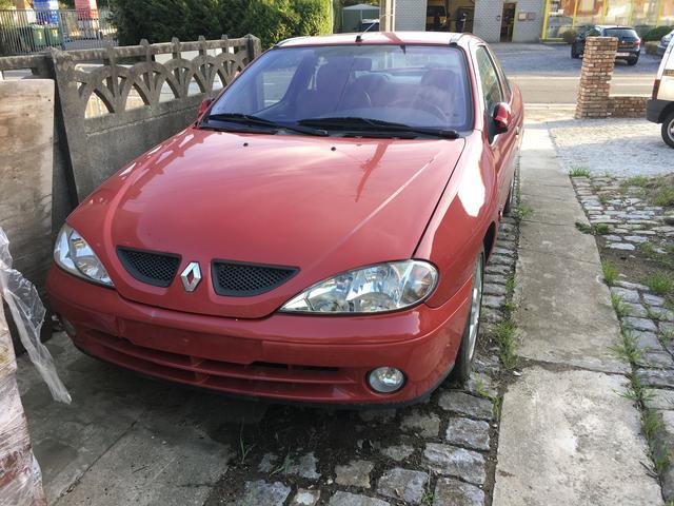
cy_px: 253
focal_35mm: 29
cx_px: 337
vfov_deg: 48.2
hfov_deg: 61.7
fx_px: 565
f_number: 2.2
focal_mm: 4.15
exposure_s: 1/100
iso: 25
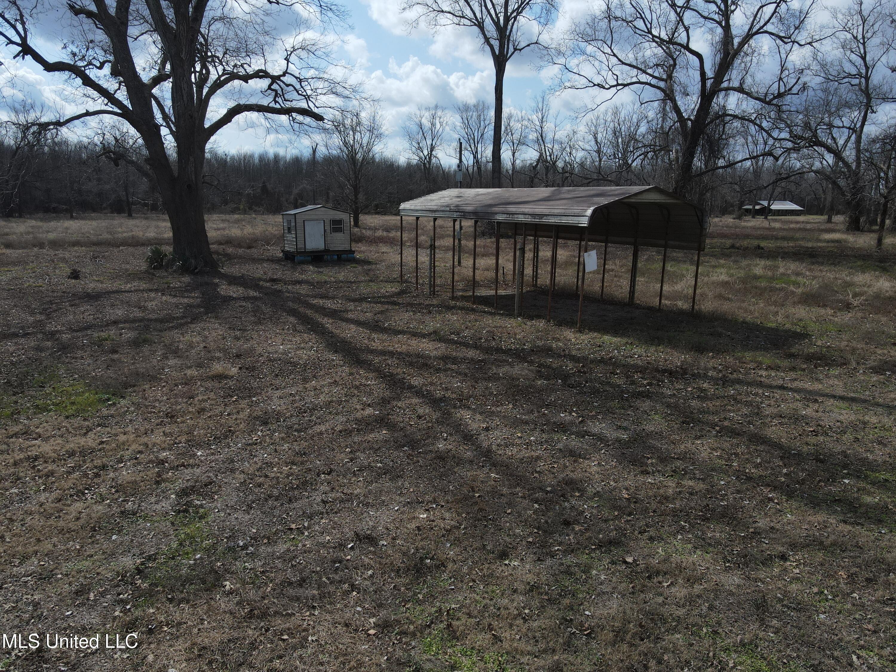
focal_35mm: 24
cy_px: 336
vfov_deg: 56.8
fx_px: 621
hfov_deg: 71.6
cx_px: 448
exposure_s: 1/1250
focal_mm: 4.5
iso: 100
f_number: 2.8
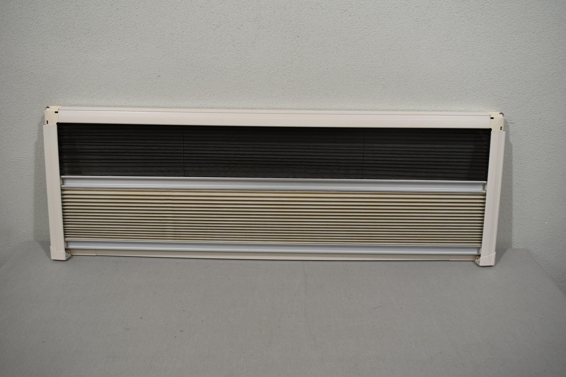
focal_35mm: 30
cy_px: 188
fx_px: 472
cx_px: 283
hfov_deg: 61.9
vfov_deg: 43.6
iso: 320
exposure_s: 1/125
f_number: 5.6
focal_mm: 20
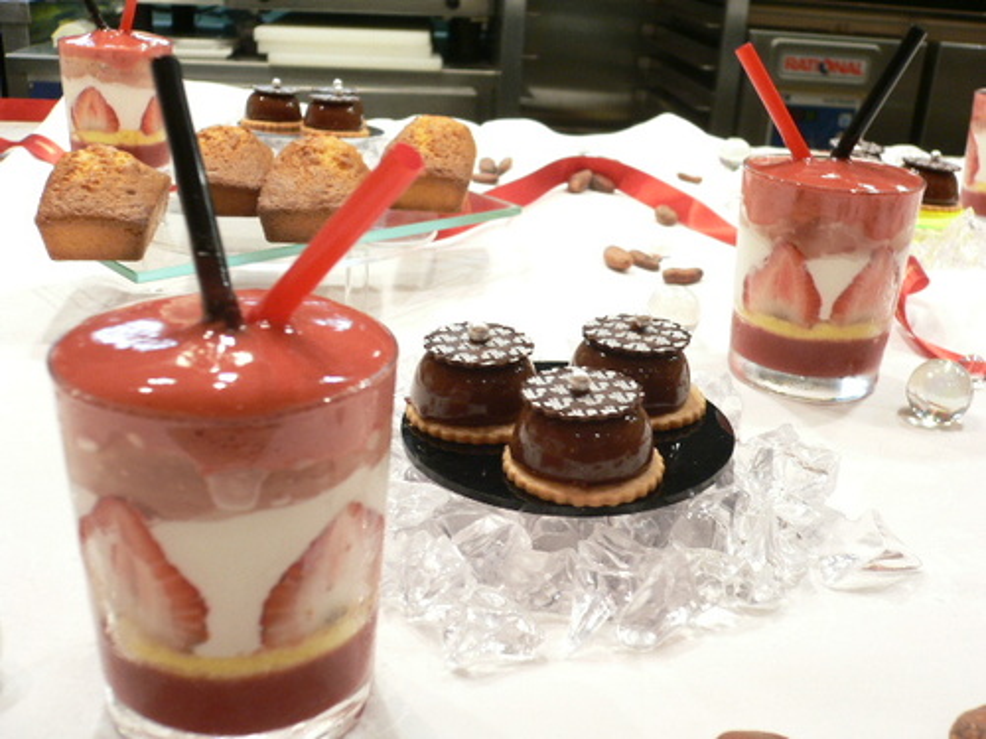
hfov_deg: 45.8
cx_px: 493
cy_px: 370
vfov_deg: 35.1
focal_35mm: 41
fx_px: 1168
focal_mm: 6.8
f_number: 3.1
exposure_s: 1/8
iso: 100
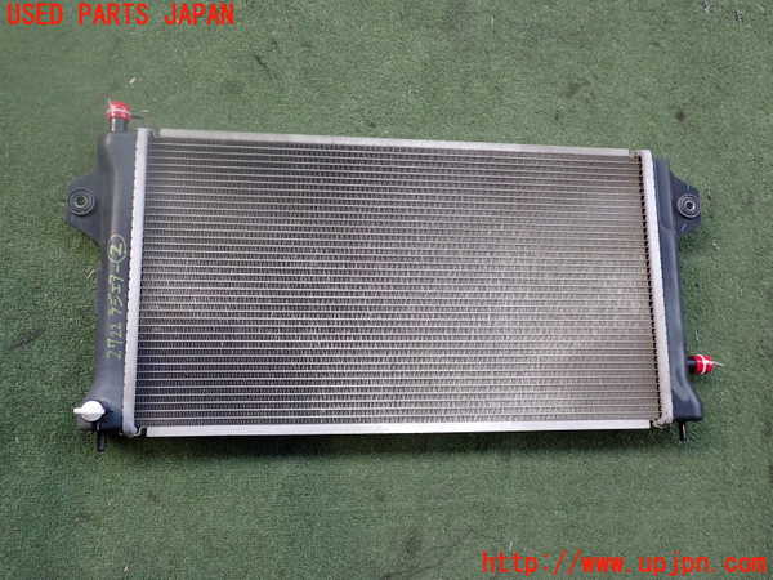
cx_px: 386
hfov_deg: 60.0
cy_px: 290
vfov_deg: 46.8
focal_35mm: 30
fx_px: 670
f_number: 2.3
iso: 200
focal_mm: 5.4
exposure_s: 1/100
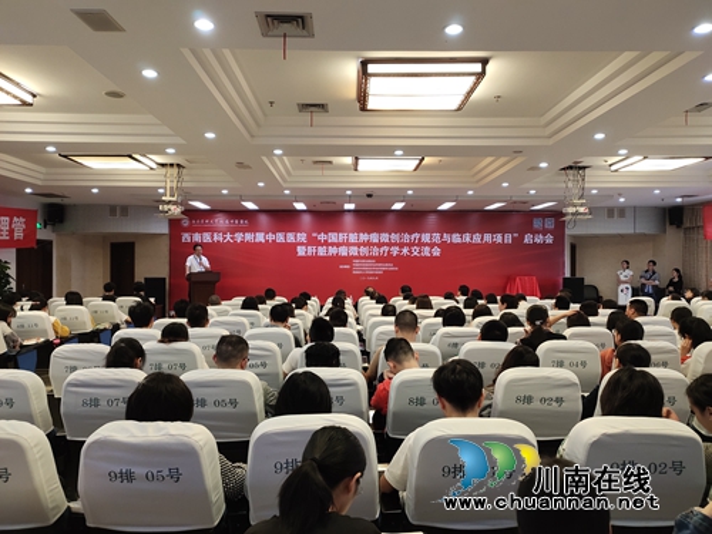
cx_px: 356
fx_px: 473
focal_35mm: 23
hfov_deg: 73.9
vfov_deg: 58.9
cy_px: 267
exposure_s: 1/50
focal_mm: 4.76
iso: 604
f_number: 1.79
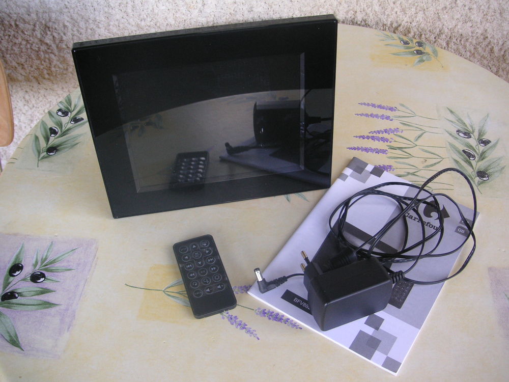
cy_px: 191
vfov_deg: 38.7
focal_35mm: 37
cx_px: 254
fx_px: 544
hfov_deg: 50.1
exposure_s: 1/45
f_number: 2.8
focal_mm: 6.1
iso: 50
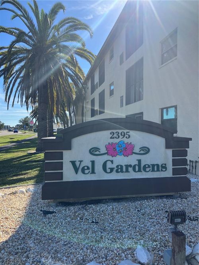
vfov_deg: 63.5
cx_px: 100
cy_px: 132
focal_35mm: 28
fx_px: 215
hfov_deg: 49.7
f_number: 1.8
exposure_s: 1/1675
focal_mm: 3.99
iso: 32
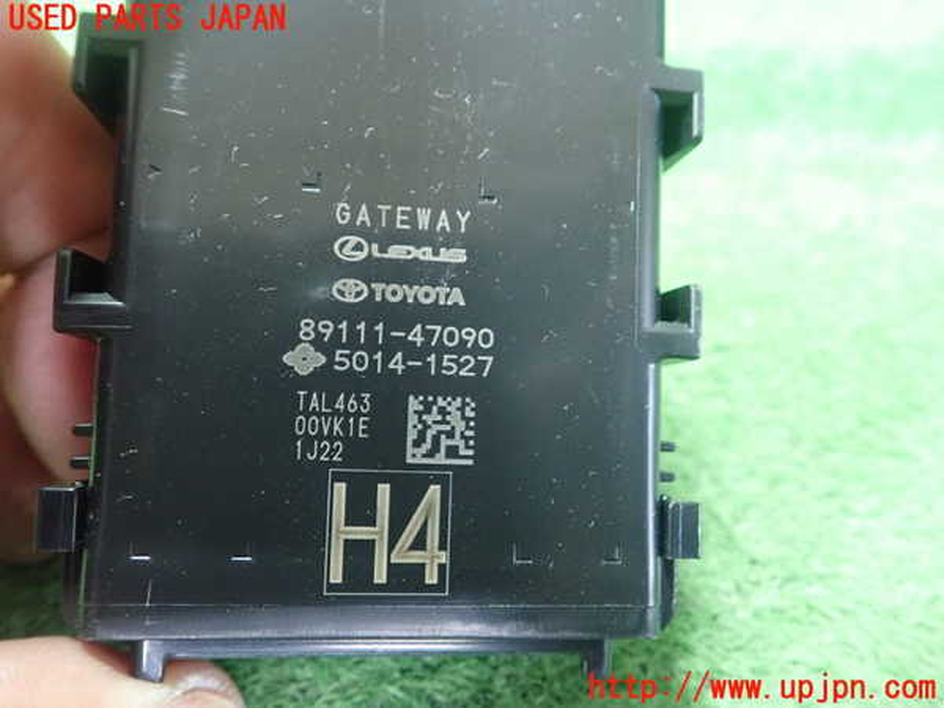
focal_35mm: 30
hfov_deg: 60.0
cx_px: 472
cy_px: 354
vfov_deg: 46.8
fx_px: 818
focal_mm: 5.5
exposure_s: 1/50
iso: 800
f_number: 2.3
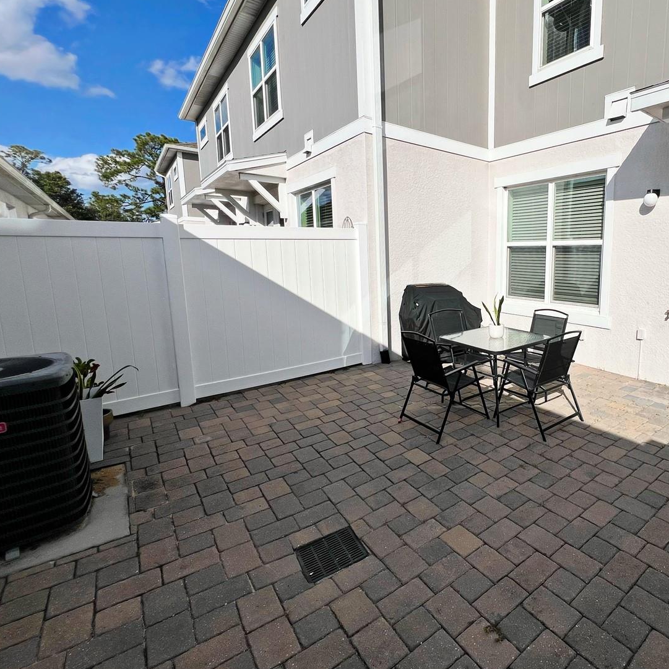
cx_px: 487
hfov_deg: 78.7
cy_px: 316
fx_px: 372
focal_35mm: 17
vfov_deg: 83.9
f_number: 1.8
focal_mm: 1.57
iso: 32
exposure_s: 1/5000
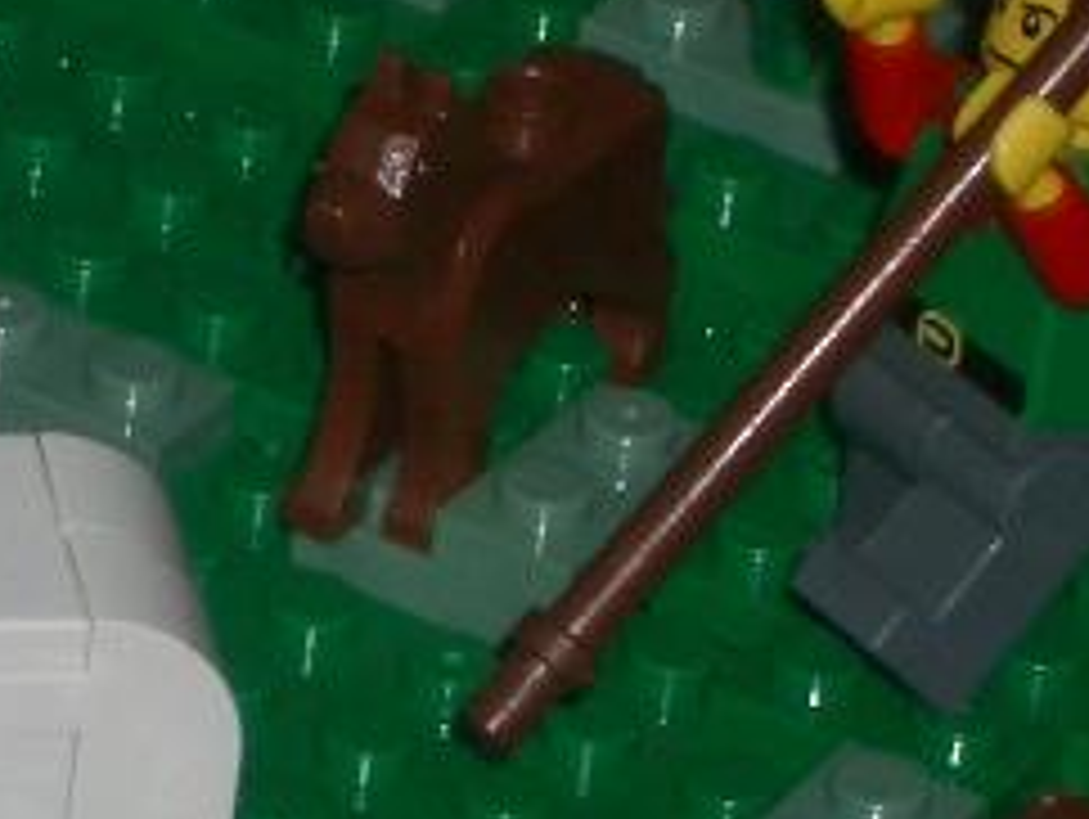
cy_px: 328
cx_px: -486
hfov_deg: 4.4
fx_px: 13982
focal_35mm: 444
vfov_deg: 3.4
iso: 50
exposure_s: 1/60
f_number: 7.7
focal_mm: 17.4
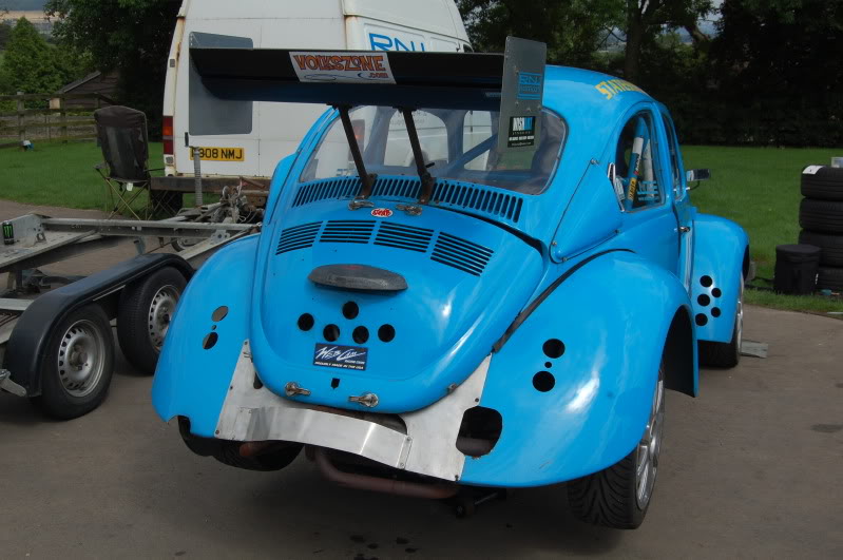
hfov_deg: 43.6
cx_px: 422
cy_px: 280
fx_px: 1053
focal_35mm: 45
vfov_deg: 29.8
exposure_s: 1/320
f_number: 9
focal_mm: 30
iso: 200
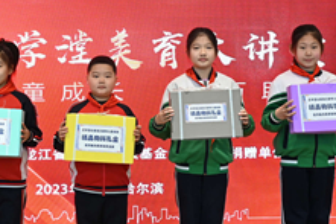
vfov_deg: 16.2
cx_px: 144
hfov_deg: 24.2
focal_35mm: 84
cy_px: 103
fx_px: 783
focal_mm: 31
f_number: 4
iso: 500
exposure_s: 1/30
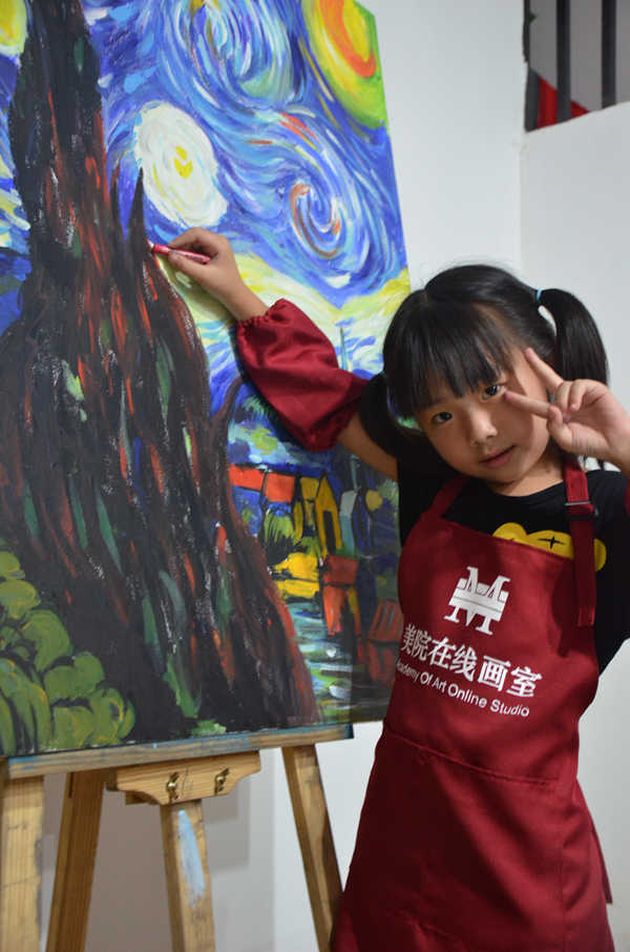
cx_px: 315
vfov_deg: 46.5
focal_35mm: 42
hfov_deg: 31.8
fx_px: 1108
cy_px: 476
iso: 1600
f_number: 4
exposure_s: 1/13
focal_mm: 28
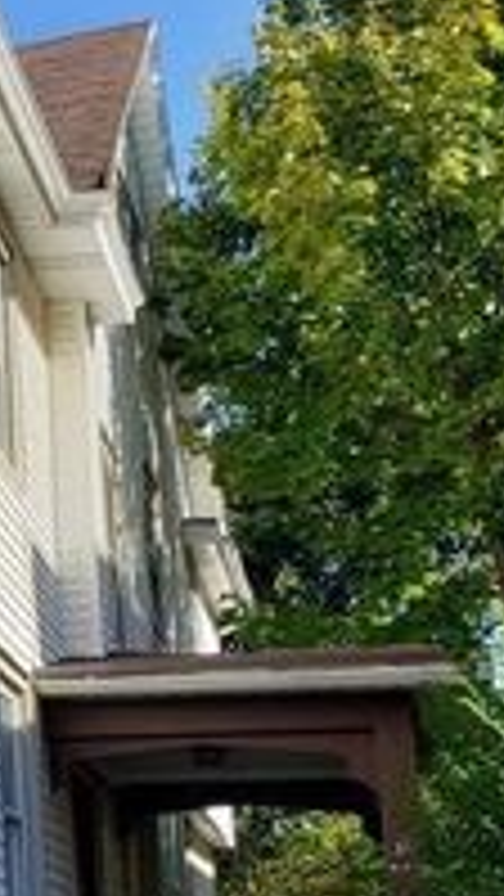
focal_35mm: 71
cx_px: -495
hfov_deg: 14.3
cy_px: 498
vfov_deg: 29.7
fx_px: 1686
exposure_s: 1/854
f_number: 2.4
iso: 50
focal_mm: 4.3
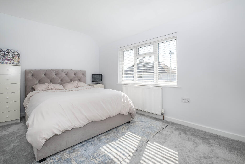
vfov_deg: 77.3
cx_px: 122
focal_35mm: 15
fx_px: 102
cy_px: 82
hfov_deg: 100.4
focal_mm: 10
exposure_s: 1/250
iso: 320
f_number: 6.4
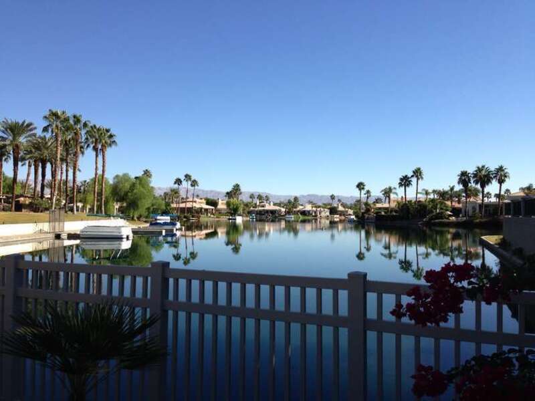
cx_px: 268
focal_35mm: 33
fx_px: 510
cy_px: 200
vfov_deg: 42.9
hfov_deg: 55.4
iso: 64
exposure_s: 1/1550
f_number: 2.4
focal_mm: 4.12
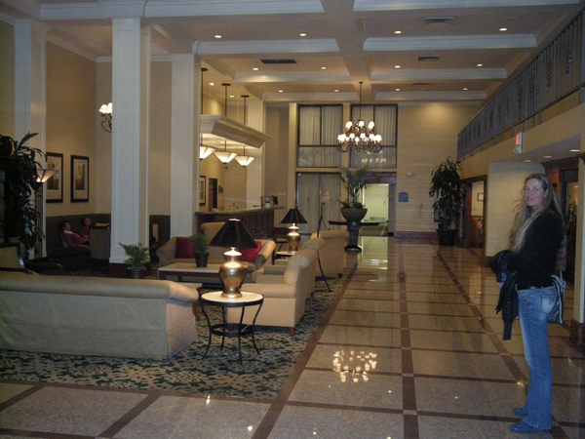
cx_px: 292
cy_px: 220
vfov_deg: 38.7
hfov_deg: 50.1
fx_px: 625
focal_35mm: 37
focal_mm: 7.9
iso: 1000
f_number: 2.8
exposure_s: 1/60
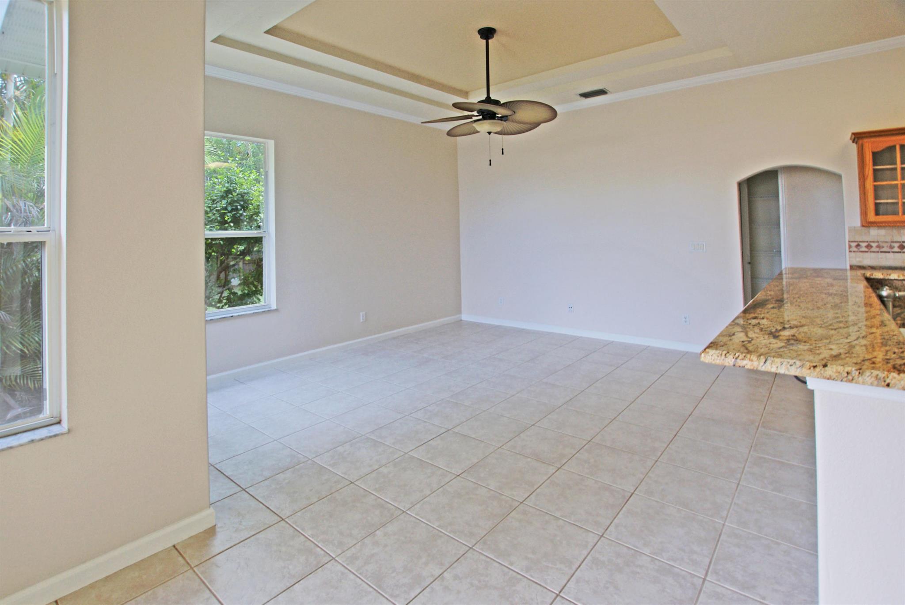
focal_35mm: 15
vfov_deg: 77.5
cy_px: 302
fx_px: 377
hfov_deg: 100.3
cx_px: 452
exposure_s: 1/40
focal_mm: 10
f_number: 5
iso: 100
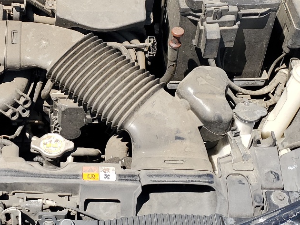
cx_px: 25
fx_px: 572
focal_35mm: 66
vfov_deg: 22.0
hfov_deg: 28.2
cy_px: 50
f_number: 1.5
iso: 50
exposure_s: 1/1250
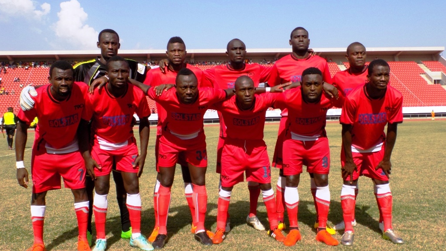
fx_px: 532
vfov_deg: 26.5
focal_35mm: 45
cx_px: 223
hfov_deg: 45.5
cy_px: 140
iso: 80
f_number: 3.6
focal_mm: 7.3
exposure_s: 1/800
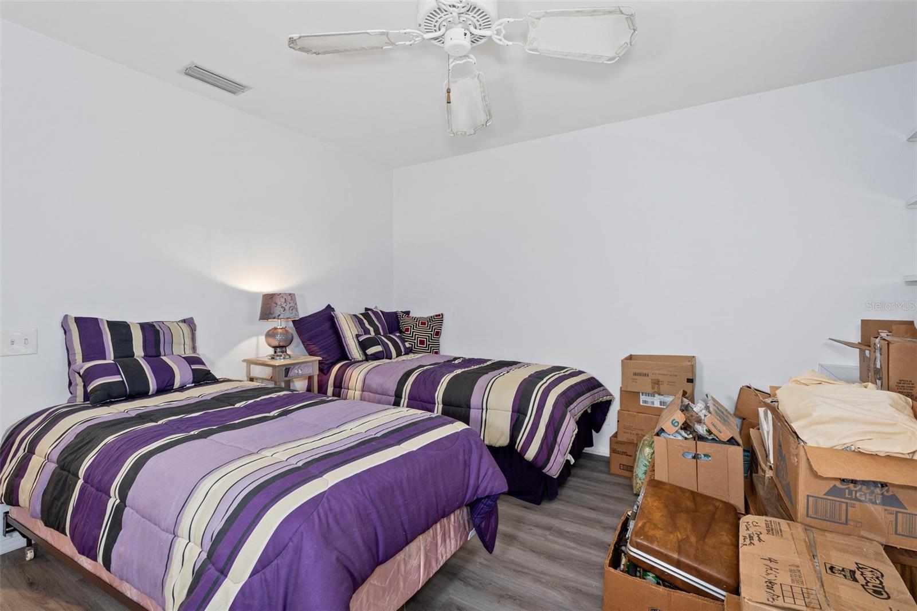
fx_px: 433
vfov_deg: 70.4
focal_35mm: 17
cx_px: 458
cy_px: 306
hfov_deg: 93.3
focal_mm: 17
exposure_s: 1/2
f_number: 8
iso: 400
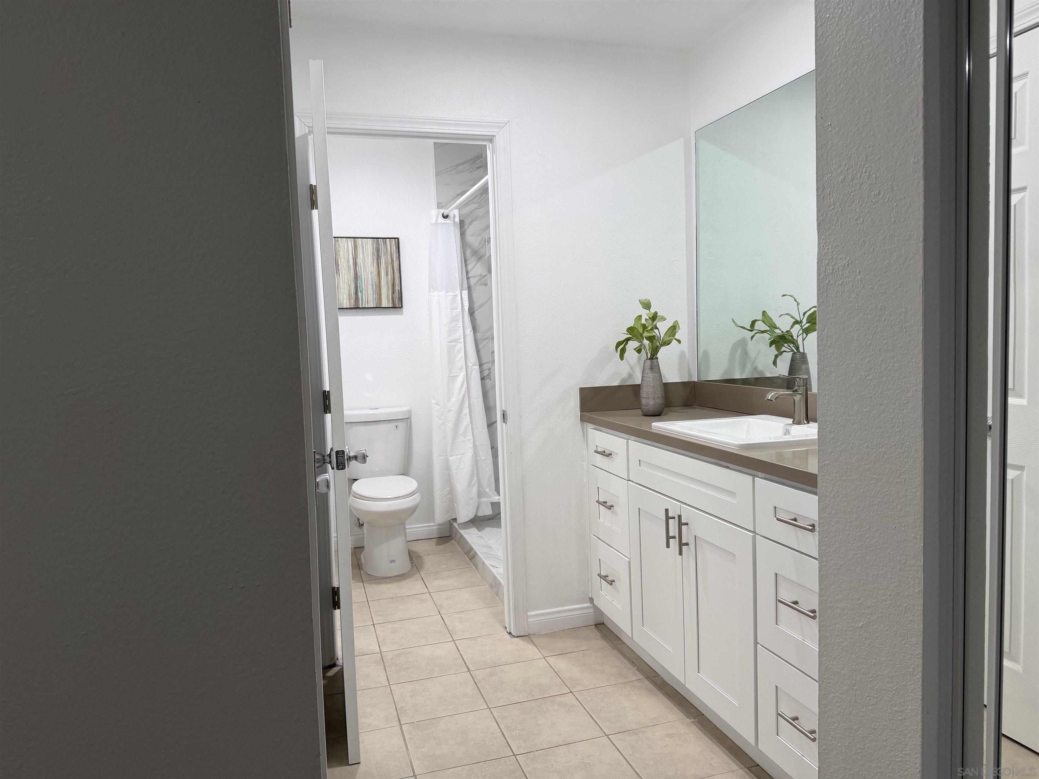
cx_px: 520
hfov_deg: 71.6
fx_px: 720
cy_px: 390
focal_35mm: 24
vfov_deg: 56.8
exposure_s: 1/120
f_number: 1.78
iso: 160
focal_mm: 6.76
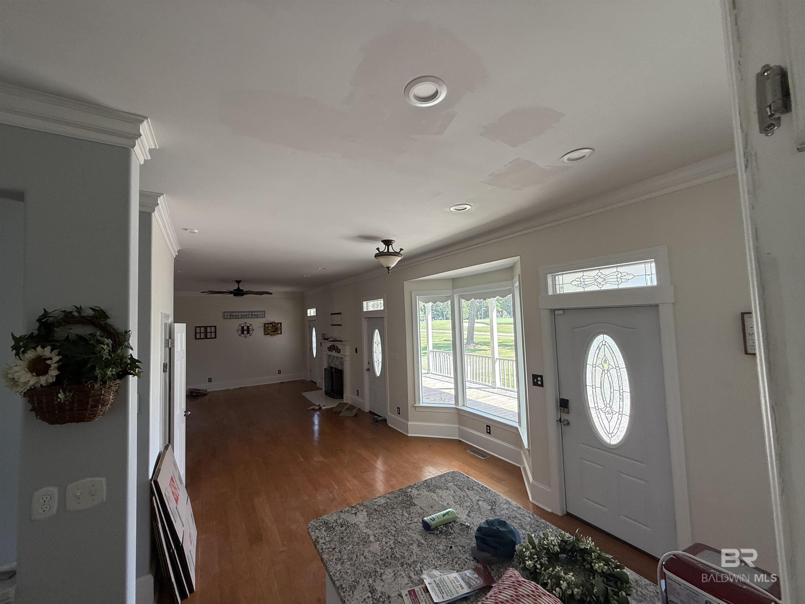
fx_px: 326
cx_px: 402
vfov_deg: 85.7
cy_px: 302
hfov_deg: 102.1
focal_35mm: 14
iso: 80
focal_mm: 2.22
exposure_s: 1/99
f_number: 2.2
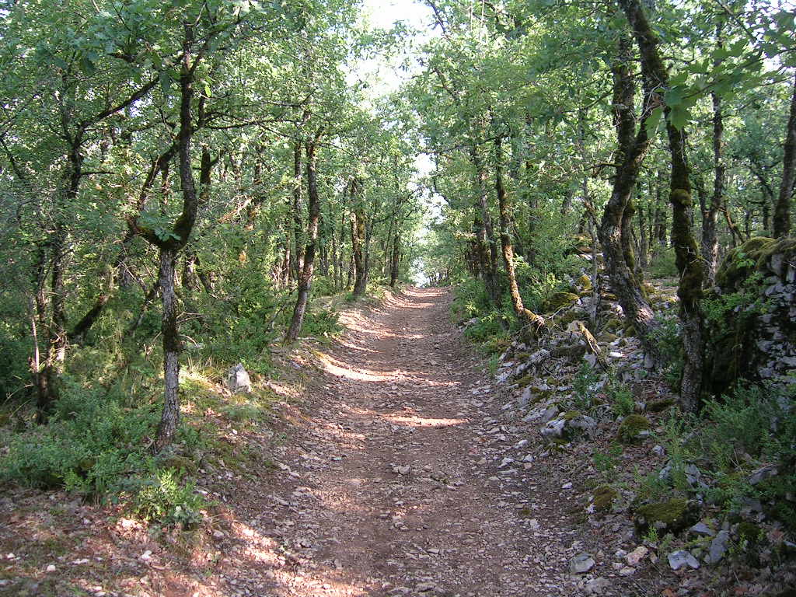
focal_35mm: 35
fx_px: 805
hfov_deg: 52.6
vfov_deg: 40.7
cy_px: 298
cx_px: 398
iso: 50
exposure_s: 1/75.7
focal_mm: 5.4
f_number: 2.8
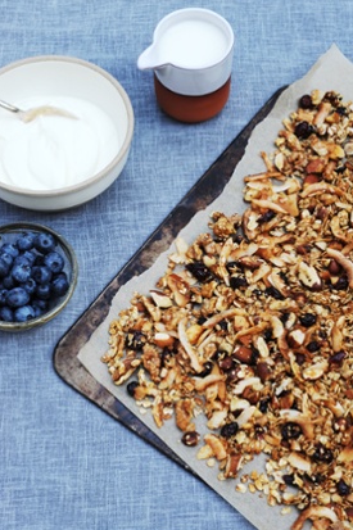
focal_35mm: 61
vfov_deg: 32.9
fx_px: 898
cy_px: 267
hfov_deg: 22.2
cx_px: 175
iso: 400
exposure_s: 1/160
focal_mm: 60
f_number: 10
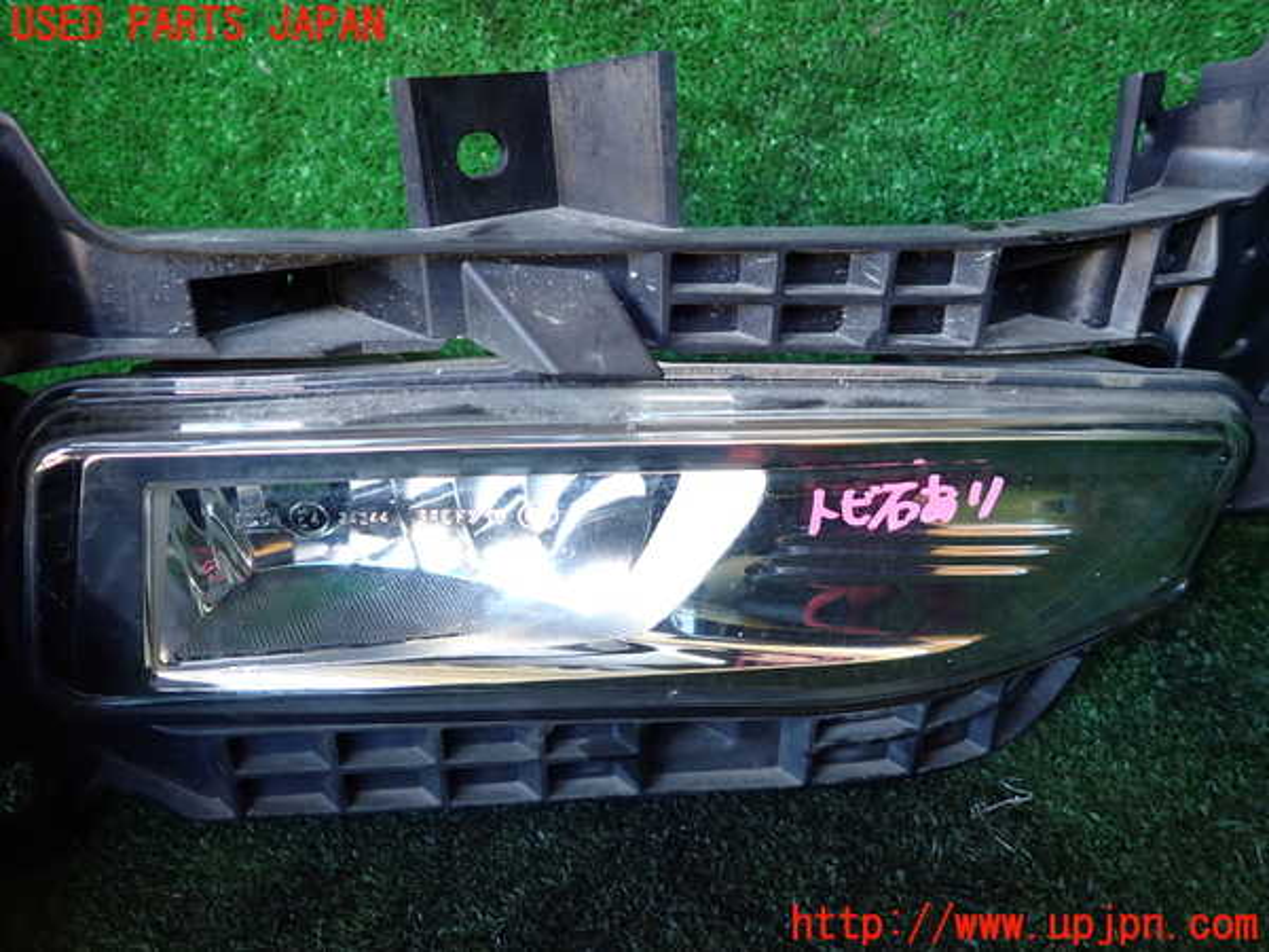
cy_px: 476
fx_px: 916
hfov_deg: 69.4
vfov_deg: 54.9
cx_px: 634
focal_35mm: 25
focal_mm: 4.5
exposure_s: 1/40
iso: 200
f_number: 2
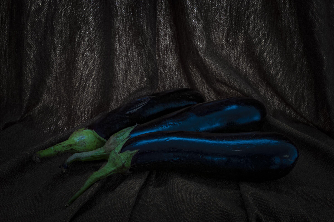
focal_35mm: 36
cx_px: 167
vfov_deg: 36.8
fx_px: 334
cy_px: 111
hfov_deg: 53.2
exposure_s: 20
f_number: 18
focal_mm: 24
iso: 200
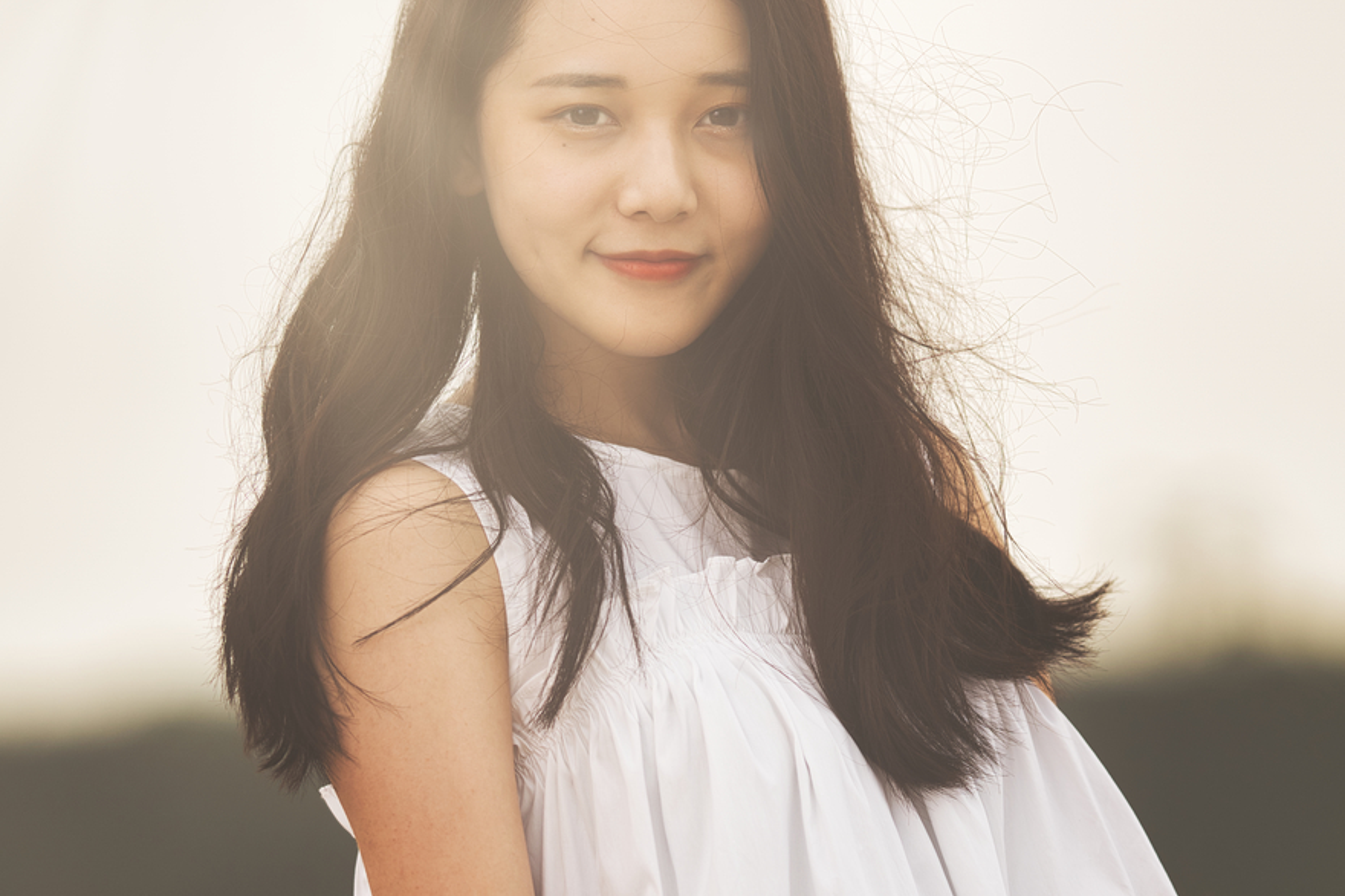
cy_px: 382
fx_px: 9285
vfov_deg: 5.5
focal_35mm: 249
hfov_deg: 8.3
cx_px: 734
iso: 100
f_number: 2.2
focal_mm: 135
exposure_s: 1/2500
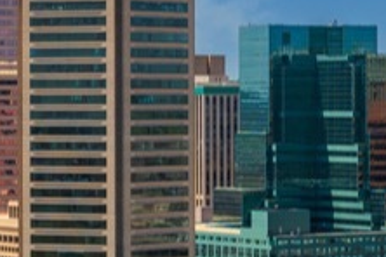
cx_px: 398
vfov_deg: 5.3
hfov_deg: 7.9
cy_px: 134
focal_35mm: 260
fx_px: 2788
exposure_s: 1/40
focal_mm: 48
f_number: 8
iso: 64
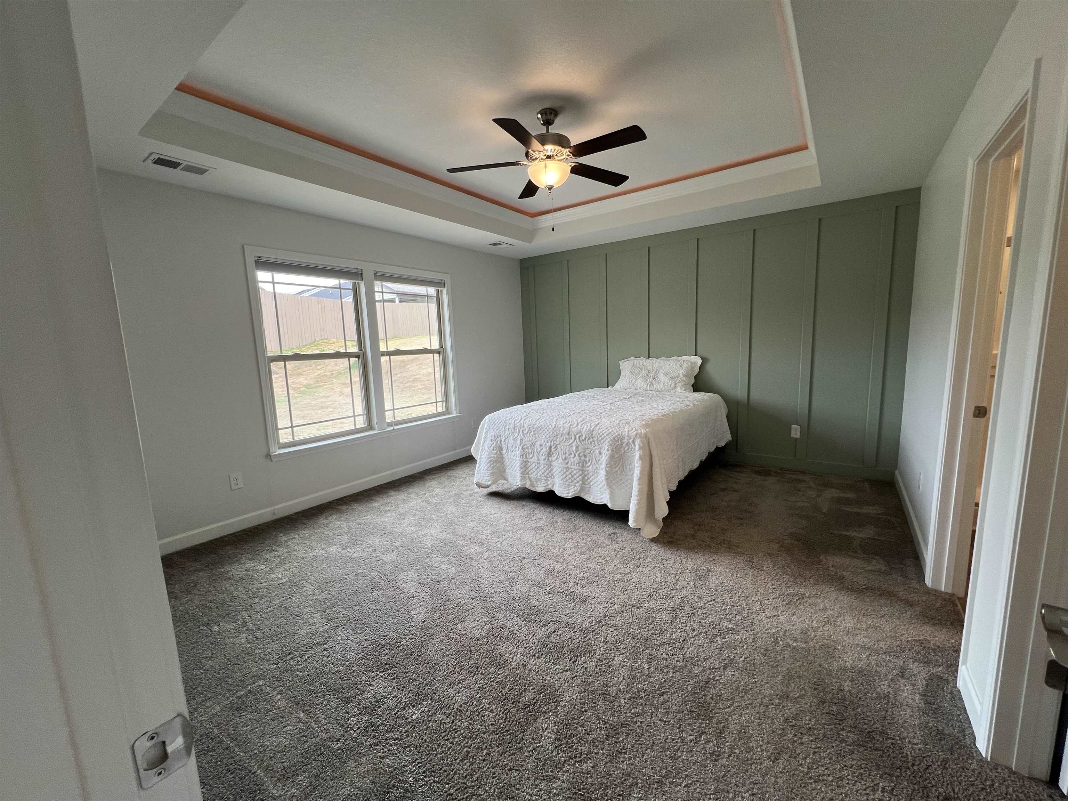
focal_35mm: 13
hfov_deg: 106.2
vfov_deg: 89.9
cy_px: 400
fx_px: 401
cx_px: 534
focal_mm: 1.57
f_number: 1.8
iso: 64
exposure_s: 1/120
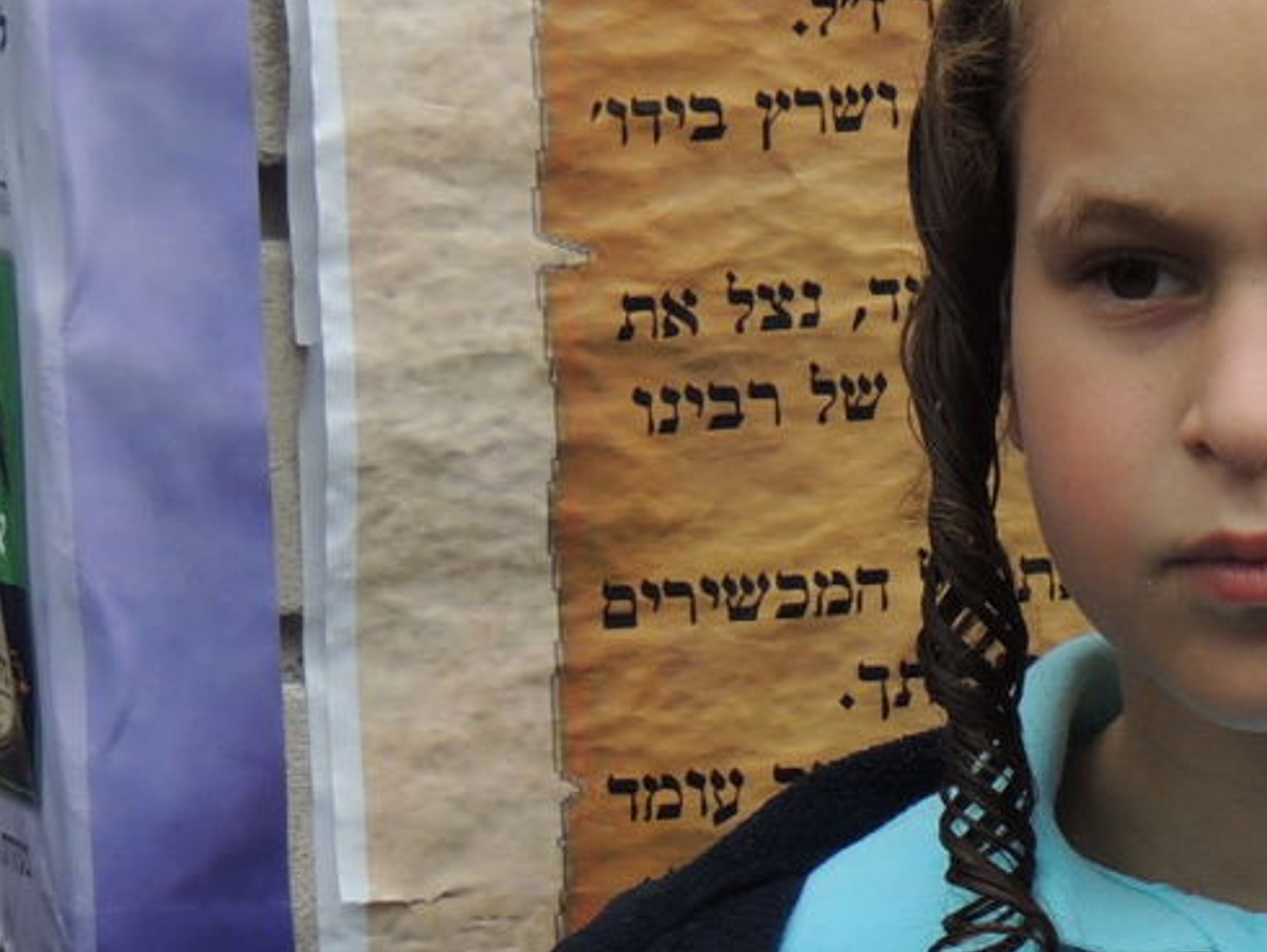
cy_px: 929
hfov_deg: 6.6
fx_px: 10986
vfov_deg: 5.0
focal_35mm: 300
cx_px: 1448
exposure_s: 1/400
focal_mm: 18.7
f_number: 4.2
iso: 140
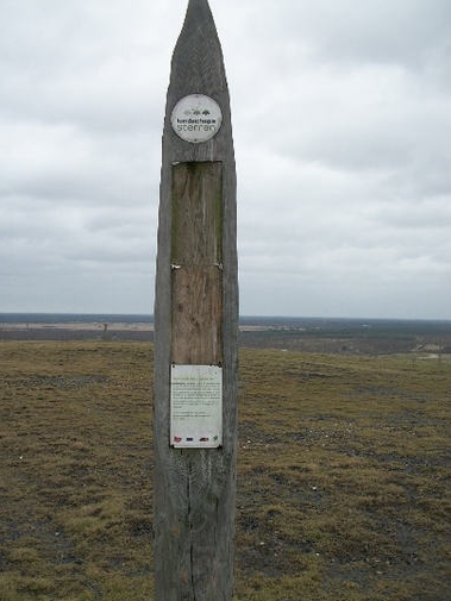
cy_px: 327
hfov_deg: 37.7
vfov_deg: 48.9
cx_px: 199
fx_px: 660
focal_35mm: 38
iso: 80
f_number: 2.9
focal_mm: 5.7
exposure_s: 1/200
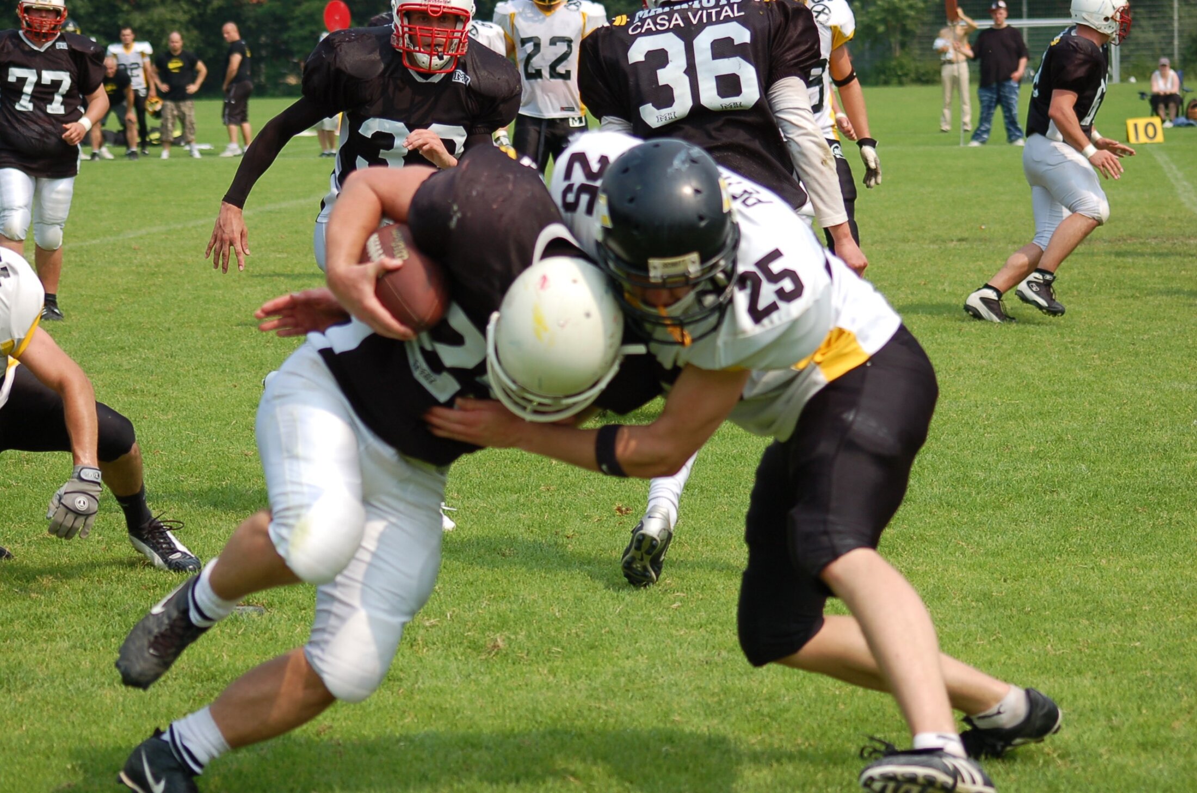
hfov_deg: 17.5
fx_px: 3883
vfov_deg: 11.7
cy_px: 396
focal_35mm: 117
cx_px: 598
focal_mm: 78
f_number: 5
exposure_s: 1/1250
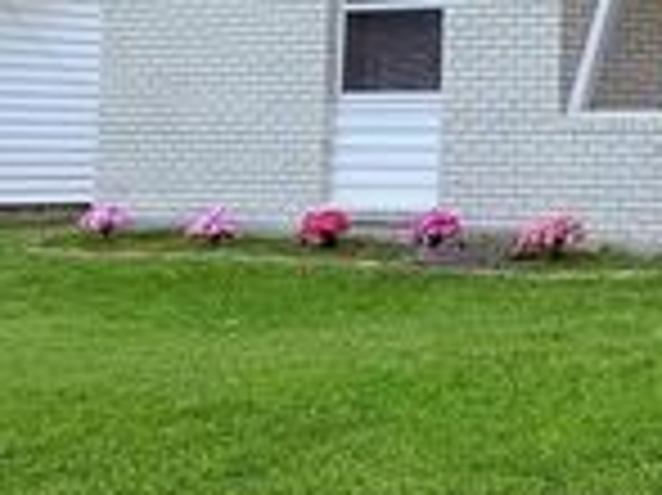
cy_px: 268
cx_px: 1184
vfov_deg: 15.2
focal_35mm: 97
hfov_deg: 16.8
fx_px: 1854
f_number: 1.78
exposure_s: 1/3584
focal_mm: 6.76
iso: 80
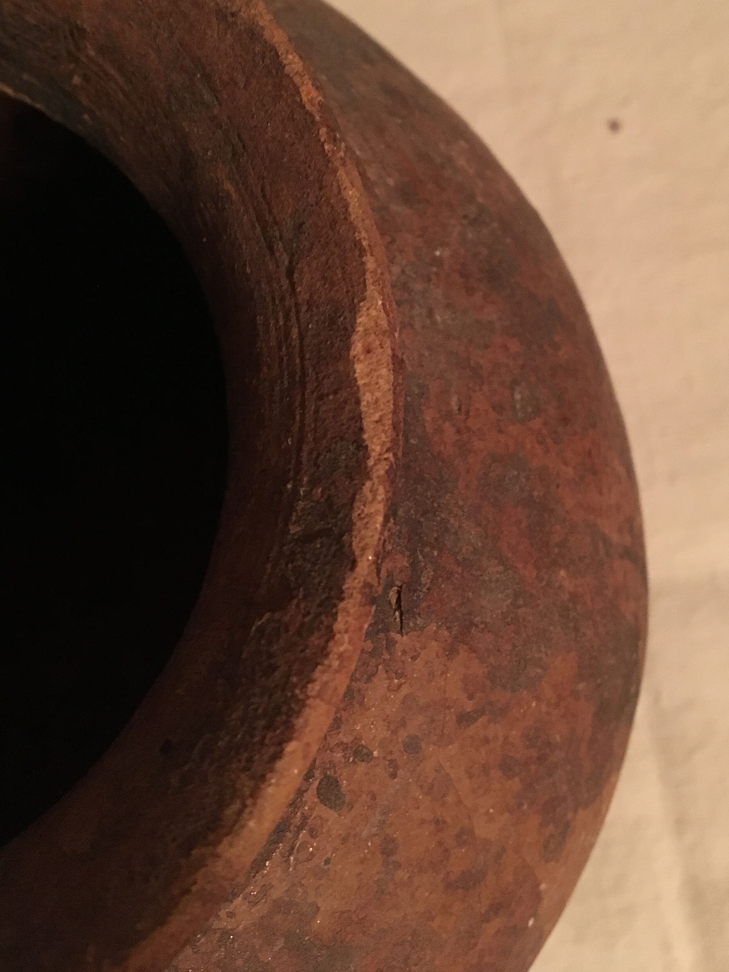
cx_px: 349
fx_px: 983
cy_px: 387
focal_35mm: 35
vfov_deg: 52.3
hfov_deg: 40.7
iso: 500
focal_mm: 4.15
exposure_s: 1/17
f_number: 2.2
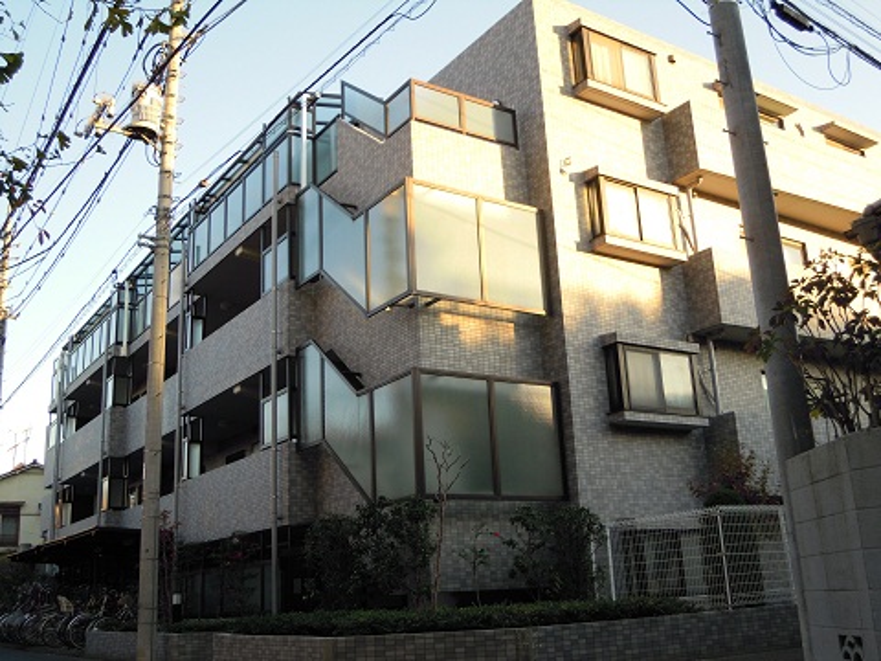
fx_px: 916
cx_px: 440
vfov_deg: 39.7
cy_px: 330
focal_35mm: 36
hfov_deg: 51.4
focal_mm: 6.4
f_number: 3
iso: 100
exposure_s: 1/160
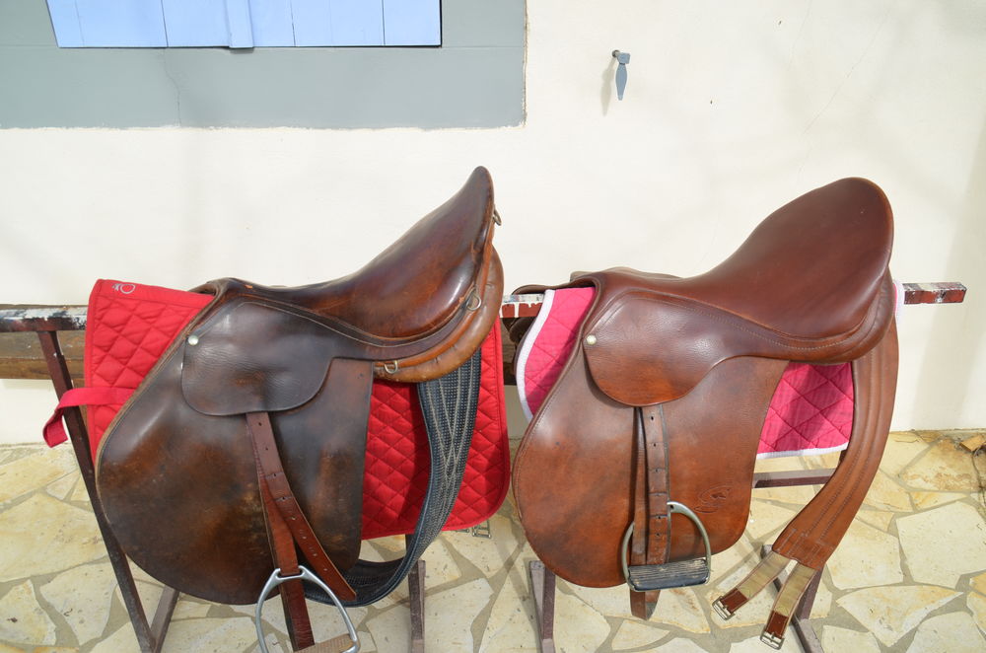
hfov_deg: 26.0
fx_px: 2132
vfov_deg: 17.4
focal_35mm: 78
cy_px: 326
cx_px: 493
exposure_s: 1/320
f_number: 9
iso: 100
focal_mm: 52
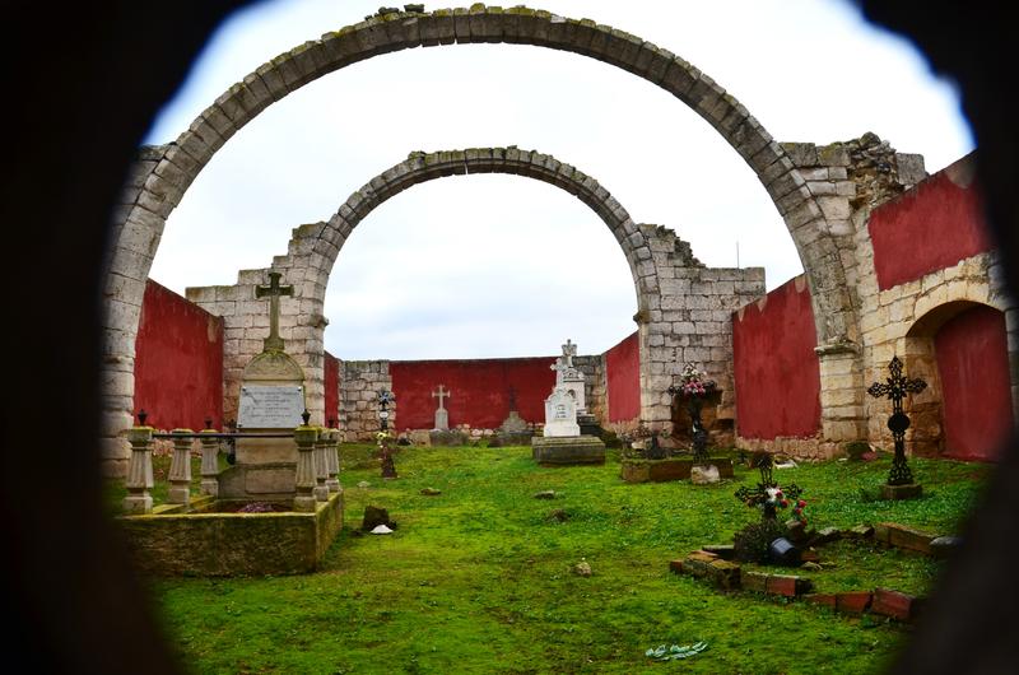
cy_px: 338
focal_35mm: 32
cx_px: 510
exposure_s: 1/80
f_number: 8
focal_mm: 21
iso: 400
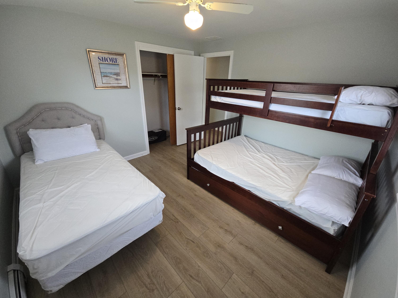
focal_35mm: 13
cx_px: 199
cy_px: 149
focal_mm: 2.2
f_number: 2.2
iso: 160
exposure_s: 1/60
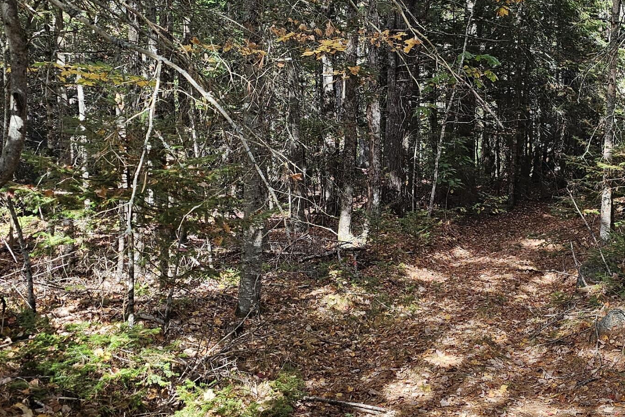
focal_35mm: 53
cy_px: 181
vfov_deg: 25.5
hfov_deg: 36.5
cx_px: 482
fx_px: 920
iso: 20
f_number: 1.7
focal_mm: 6.3
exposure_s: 1/120
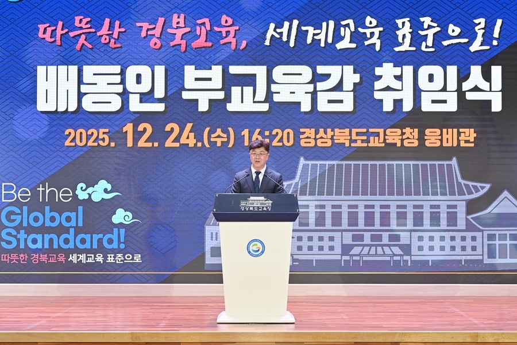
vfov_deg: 17.5
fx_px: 1120
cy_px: 172
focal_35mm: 78
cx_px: 258
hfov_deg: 26.0
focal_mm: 78
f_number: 6.3
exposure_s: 1/200
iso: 1600
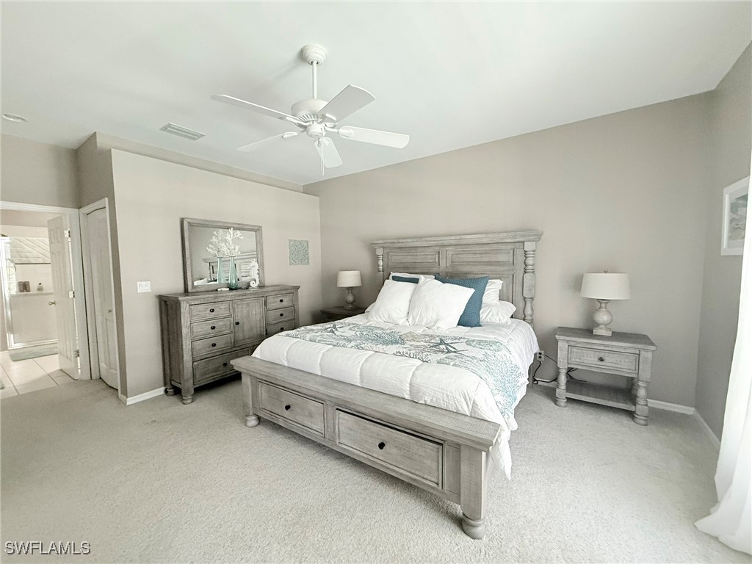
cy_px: 282
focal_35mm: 14
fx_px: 304
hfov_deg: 102.1
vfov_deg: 85.7
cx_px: 376
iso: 500
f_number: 2.2
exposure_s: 1/60
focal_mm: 2.22
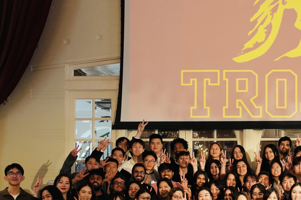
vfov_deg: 17.8
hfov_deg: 25.3
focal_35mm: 76
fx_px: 635
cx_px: 306
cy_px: 149
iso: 5000
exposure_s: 1/320
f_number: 2.8
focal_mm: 35
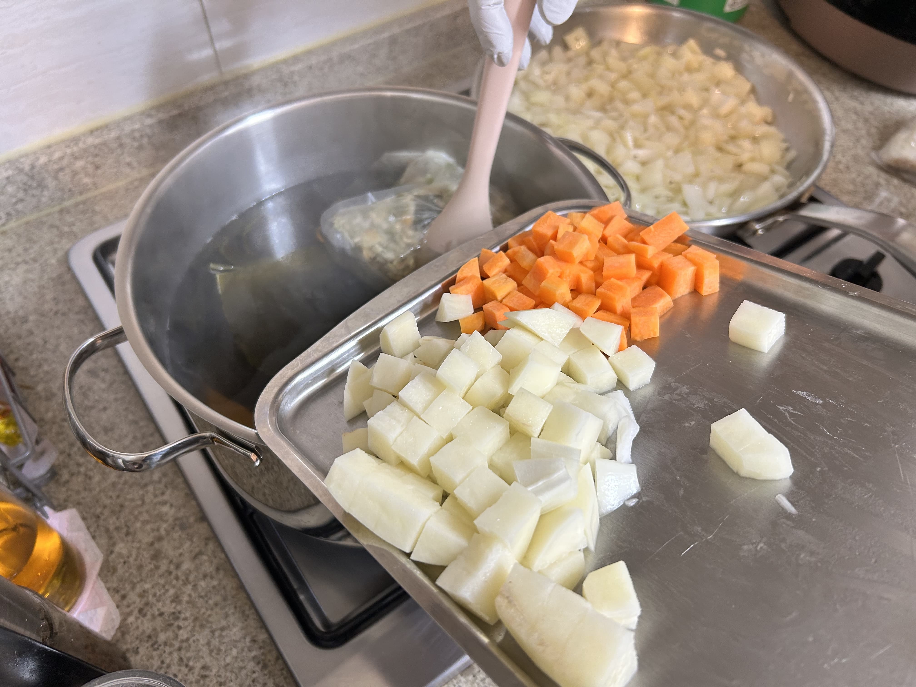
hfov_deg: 67.3
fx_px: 688
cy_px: 344
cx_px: 458
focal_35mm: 26
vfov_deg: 53.1
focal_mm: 5.7
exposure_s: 1/60
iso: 125
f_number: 1.5
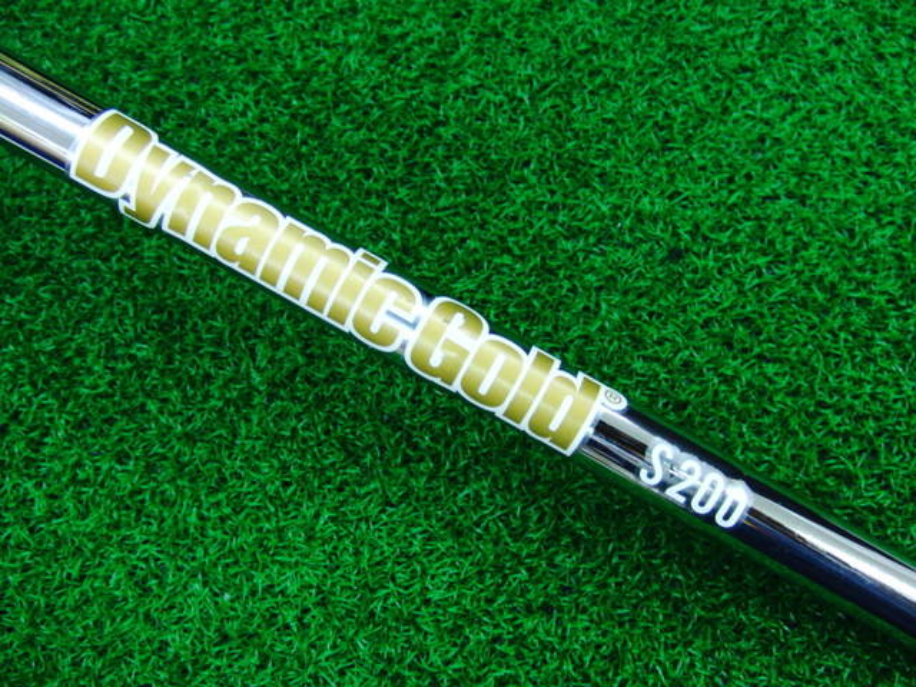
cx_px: 458
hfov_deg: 50.1
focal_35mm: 37
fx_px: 979
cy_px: 344
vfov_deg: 38.7
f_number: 3.6
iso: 400
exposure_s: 1/40
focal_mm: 6.42
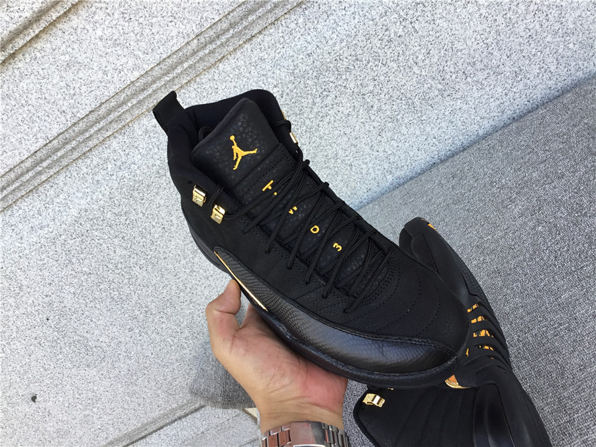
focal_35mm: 31
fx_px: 534
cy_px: 224
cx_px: 298
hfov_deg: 58.4
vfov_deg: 45.4
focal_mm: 3.3
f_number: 2.4
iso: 25
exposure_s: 1/100
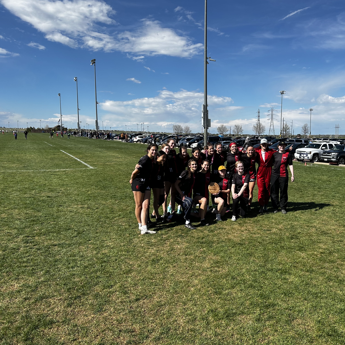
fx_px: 350
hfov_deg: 52.1
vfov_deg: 52.5
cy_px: 172
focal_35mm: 31
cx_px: 210
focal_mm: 5.7
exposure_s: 1/4274
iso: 50
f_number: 1.5
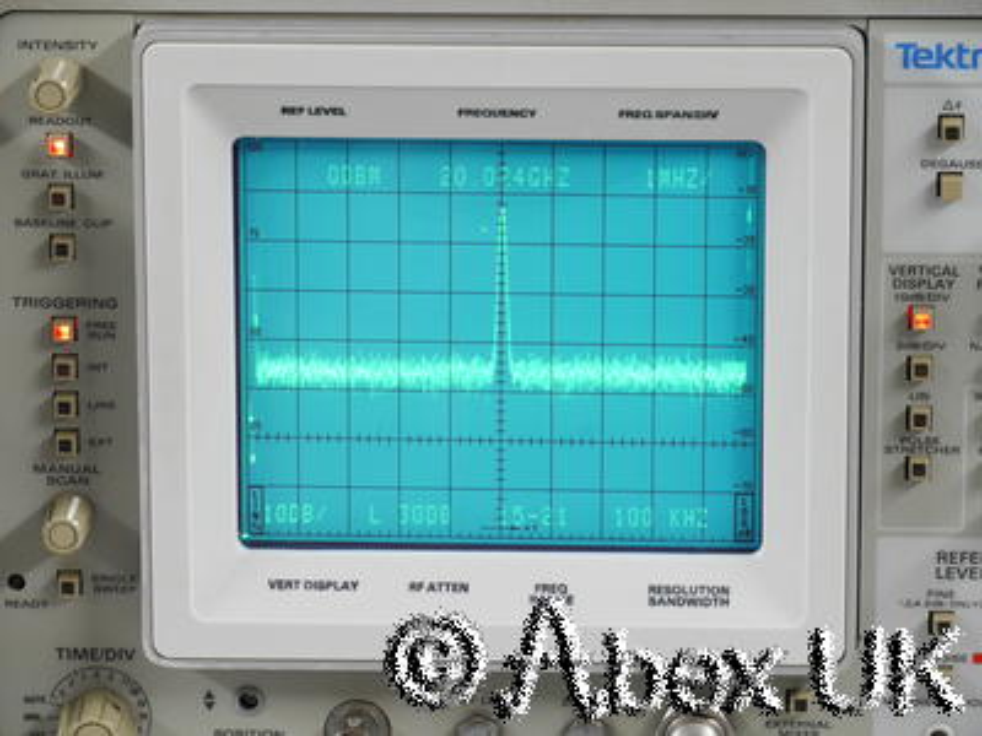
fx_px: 6184
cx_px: 491
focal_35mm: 218
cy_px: 368
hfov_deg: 9.1
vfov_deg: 6.8
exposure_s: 1/2
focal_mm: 109
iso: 200
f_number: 8
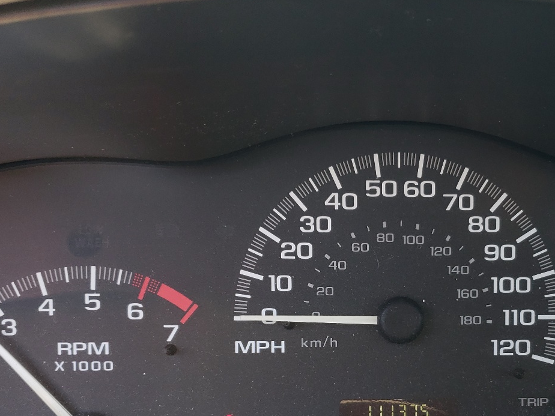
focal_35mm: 45
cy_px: 355
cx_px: 359
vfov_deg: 31.1
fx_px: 721
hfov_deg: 41.7
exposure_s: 1/139
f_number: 1.5
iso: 50
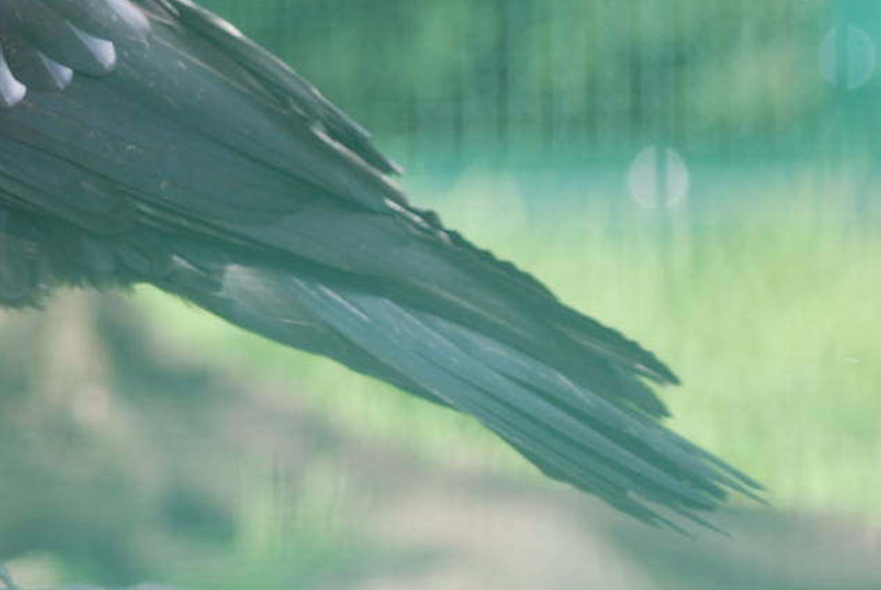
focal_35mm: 458
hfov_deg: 4.5
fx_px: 11221
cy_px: 127
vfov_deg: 3.0
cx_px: -158
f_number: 4.2
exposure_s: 1/250
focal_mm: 120
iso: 200
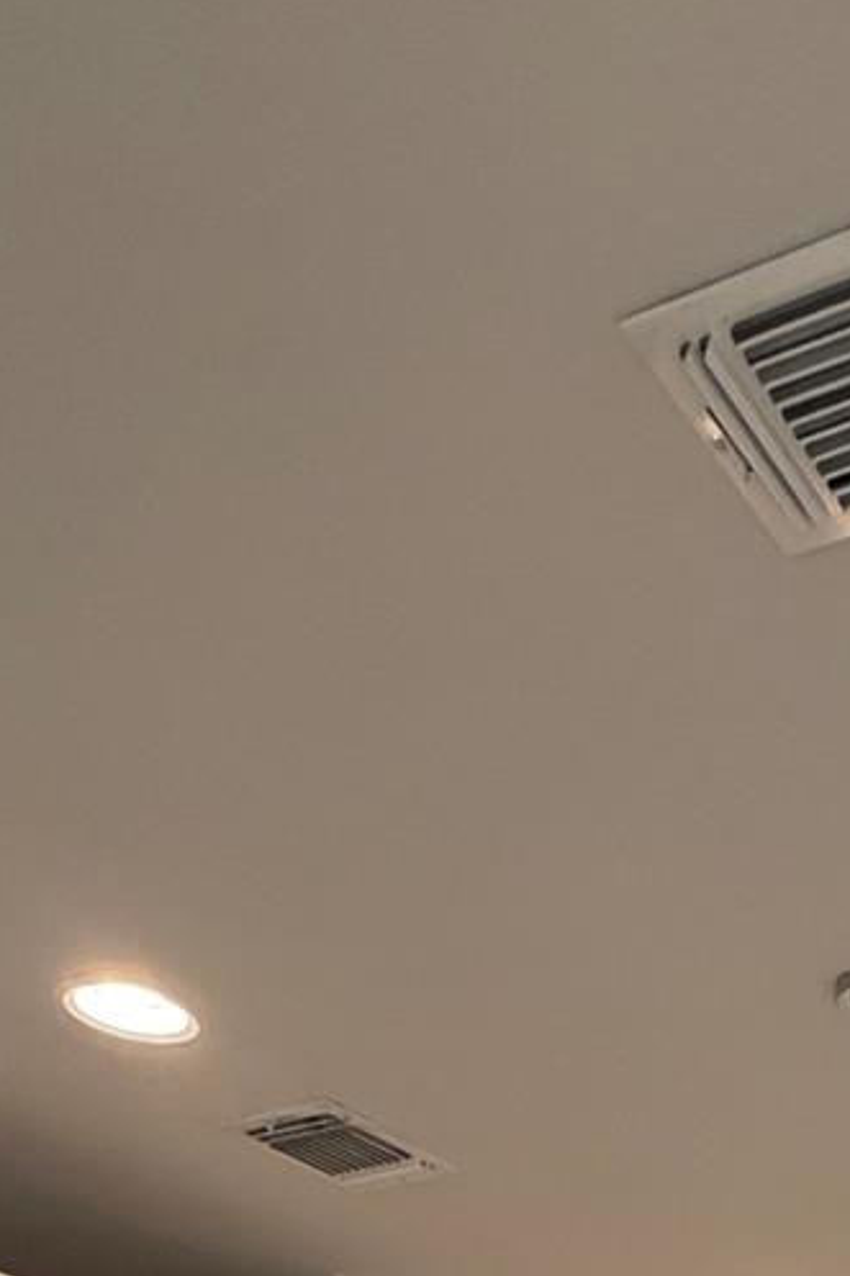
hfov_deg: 25.0
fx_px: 1595
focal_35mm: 45
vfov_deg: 29.1
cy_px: 1872
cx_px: 1166
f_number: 2.2
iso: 320
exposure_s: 1/120
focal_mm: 2.22
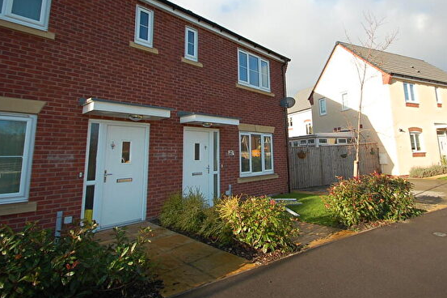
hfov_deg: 86.8
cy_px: 121
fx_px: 236
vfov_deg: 64.0
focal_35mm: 19
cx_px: 240
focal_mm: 10
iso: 280
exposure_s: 1/500
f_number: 5.6
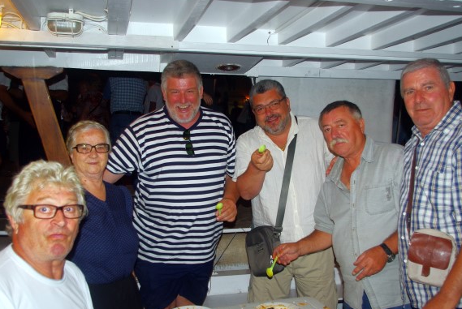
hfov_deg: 55.7
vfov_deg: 38.8
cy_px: 190
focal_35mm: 34
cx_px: 237
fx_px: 437
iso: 100
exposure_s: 1/30
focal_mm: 18
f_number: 3.5
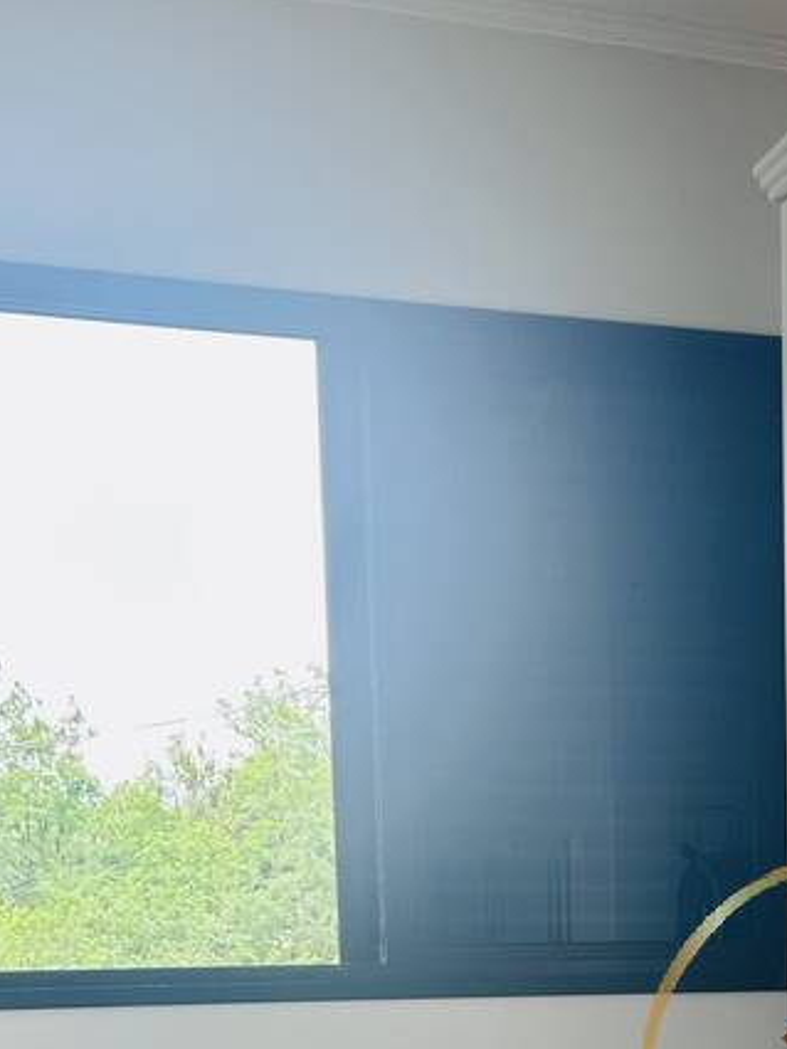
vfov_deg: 27.4
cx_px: 876
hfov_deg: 21.1
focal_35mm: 66
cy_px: 1086
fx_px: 2000
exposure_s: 1/178
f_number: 1.5
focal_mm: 5.7
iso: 40
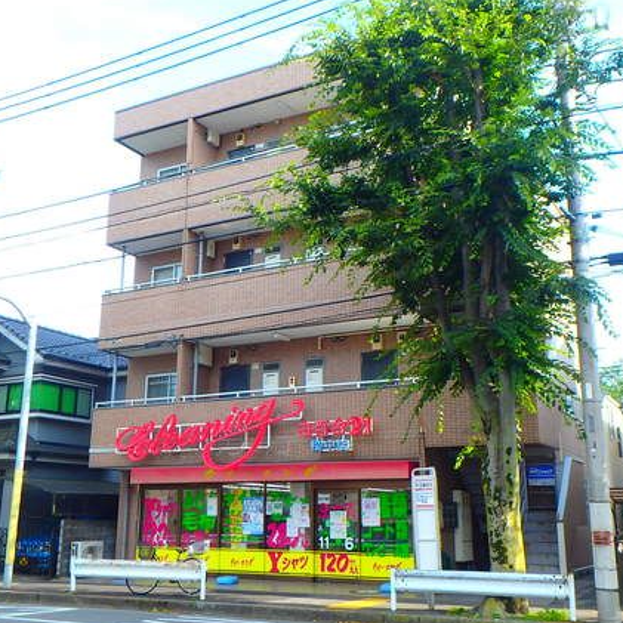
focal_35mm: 39
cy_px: 290
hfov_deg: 42.8
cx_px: 314
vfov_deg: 42.8
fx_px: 794
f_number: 4.6
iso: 125
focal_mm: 5.2
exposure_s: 1/160
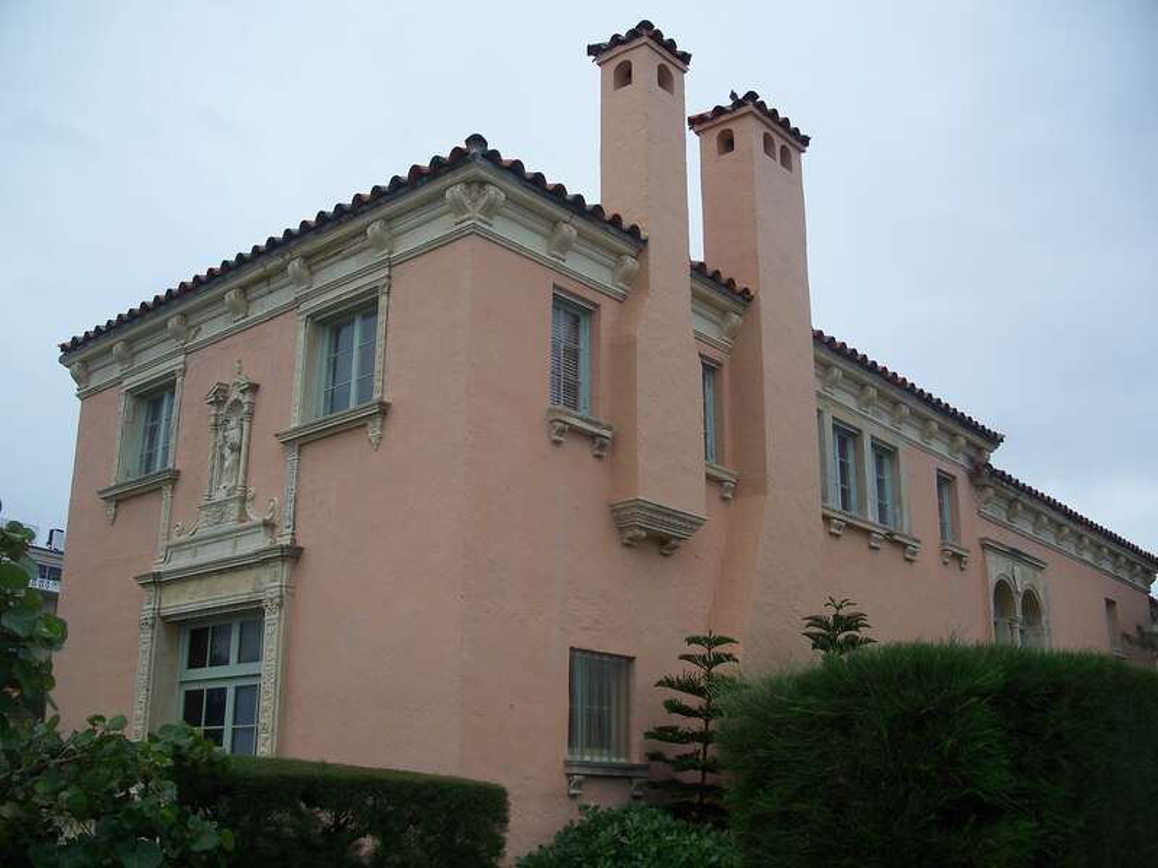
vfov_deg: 38.7
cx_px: 579
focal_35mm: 37
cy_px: 434
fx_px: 1238
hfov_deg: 50.1
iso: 64
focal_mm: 7.8
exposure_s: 1/640
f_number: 2.8
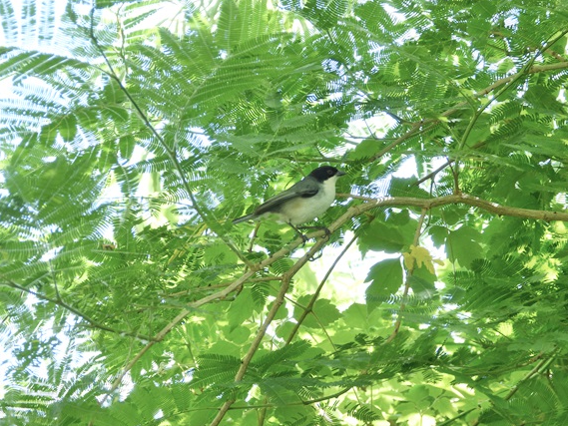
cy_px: 221
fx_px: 2527
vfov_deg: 9.6
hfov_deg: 12.8
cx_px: 283
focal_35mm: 154
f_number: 3.7
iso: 200
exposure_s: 1/80
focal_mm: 26.3
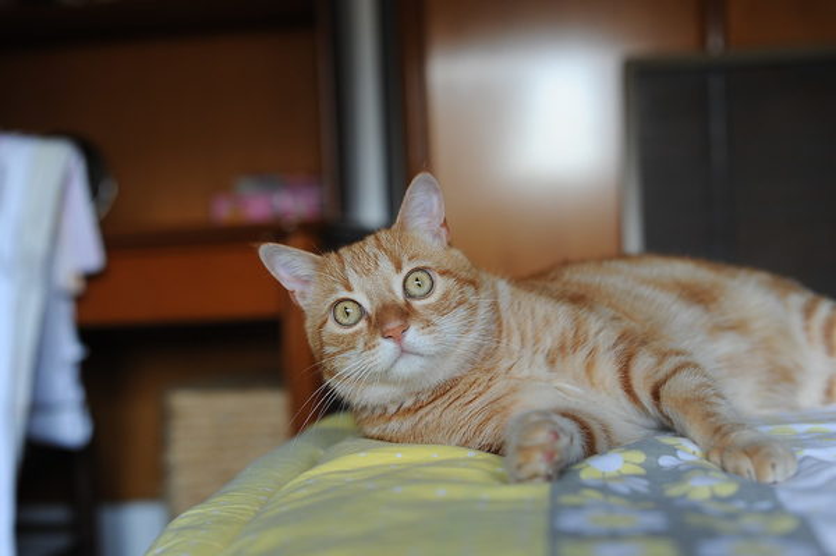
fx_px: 1160
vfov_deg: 26.9
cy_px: 278
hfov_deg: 39.6
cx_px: 418
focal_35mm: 50
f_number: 2.8
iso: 560
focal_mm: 50
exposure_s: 1/80
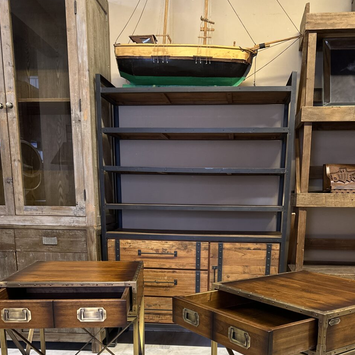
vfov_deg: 43.6
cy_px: 289
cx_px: 193
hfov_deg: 46.0
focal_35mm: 36
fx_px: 418
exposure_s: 1/50
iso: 250
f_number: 1.78
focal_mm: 6.86
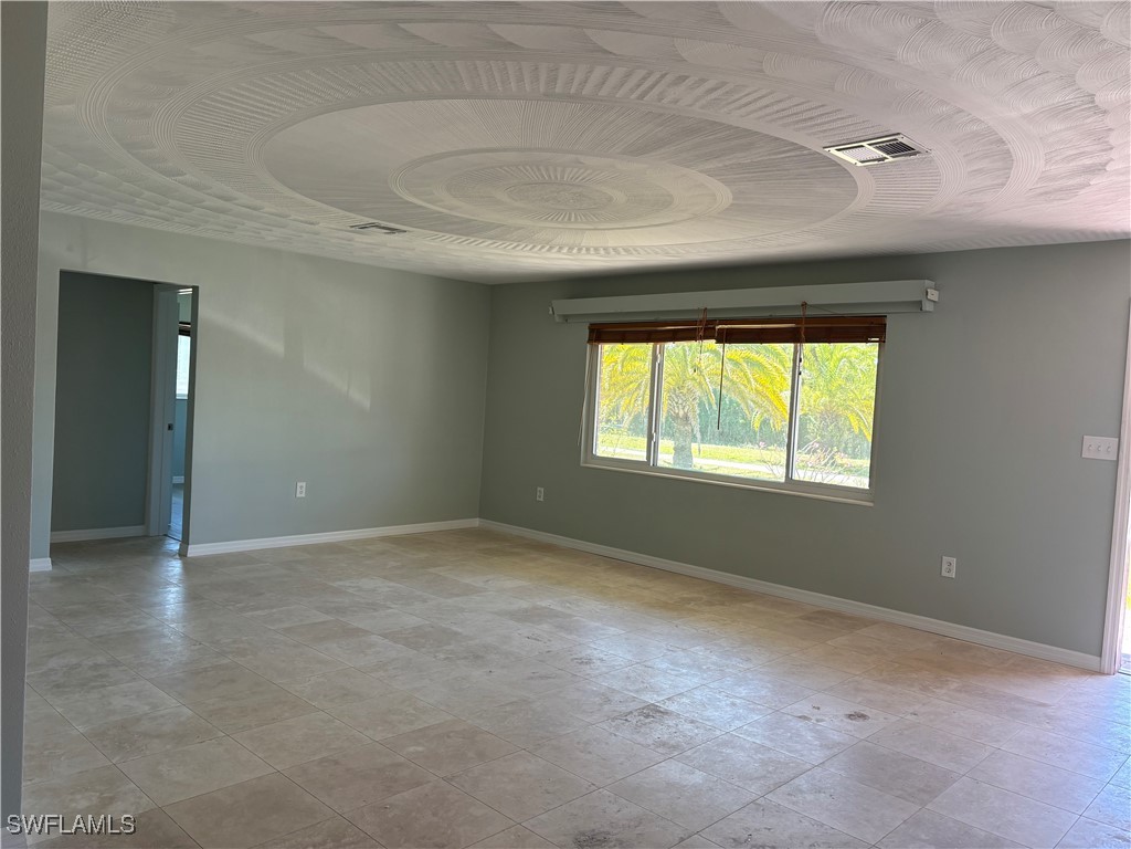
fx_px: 849
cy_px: 424
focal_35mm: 26
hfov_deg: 67.3
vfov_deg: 53.1
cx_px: 566
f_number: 1.6
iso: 64
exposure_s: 1/120
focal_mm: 5.96
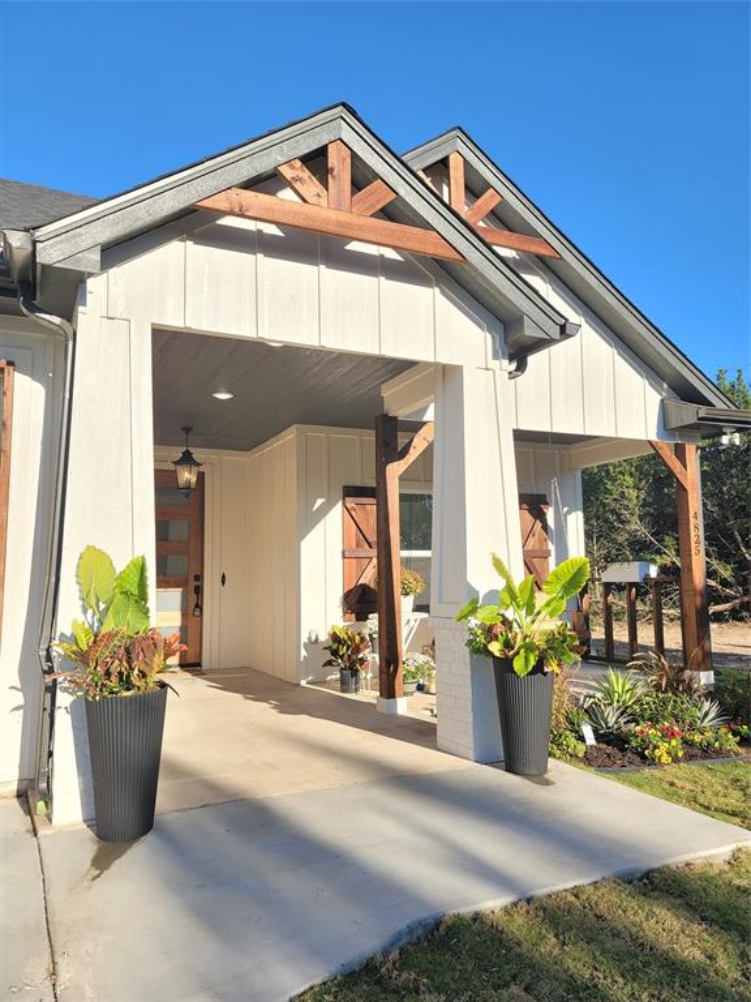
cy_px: 501
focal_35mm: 25
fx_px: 723
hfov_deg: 54.9
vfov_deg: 69.4
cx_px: 376
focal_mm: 7
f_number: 1.8
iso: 20
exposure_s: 1/412
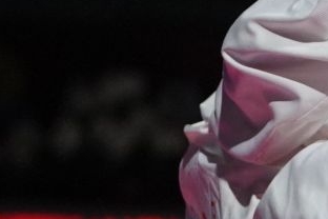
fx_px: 9939
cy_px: 170
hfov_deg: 1.9
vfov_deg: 1.3
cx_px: 860
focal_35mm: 1091
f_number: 2.8
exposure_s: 1/1000
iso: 3200
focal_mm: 189
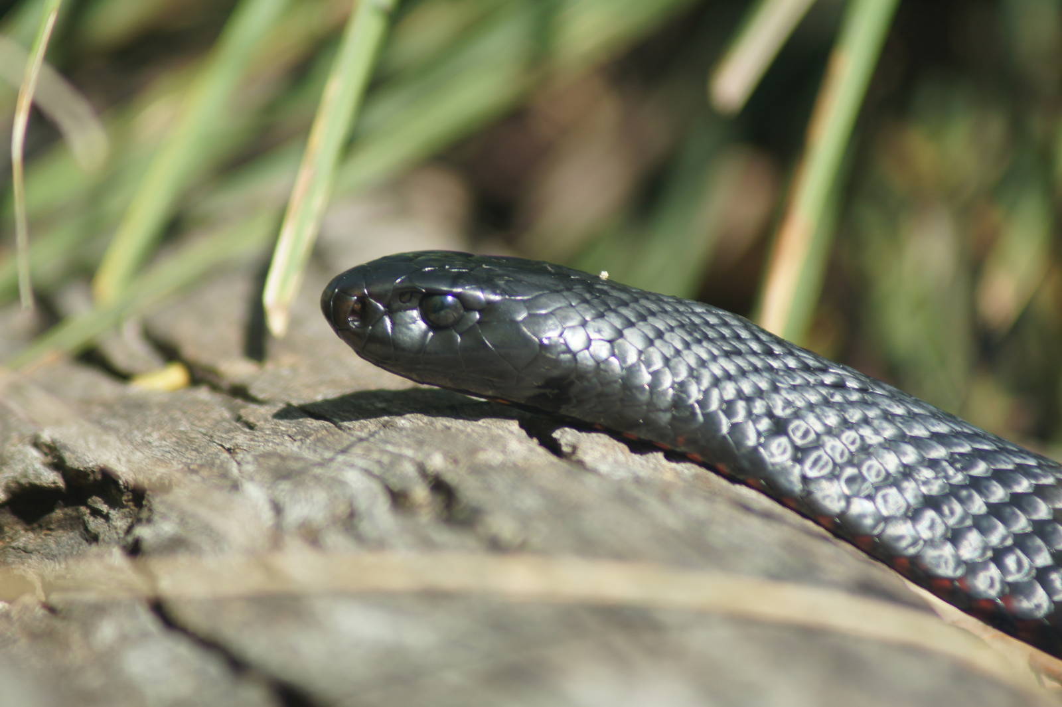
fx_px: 13268
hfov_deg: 4.6
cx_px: 531
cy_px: 354
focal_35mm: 450
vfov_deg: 3.1
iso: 200
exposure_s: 1/320
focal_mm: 300
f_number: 5.6
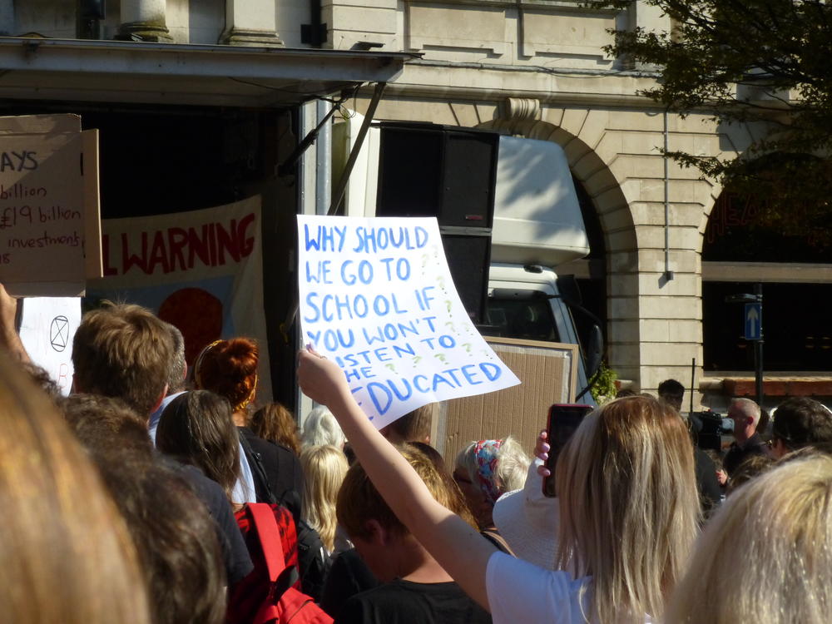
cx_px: 416
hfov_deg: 15.1
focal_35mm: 131
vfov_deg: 11.3
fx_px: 3149
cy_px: 312
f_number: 6.3
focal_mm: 23.4
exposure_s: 1/2000
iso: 400
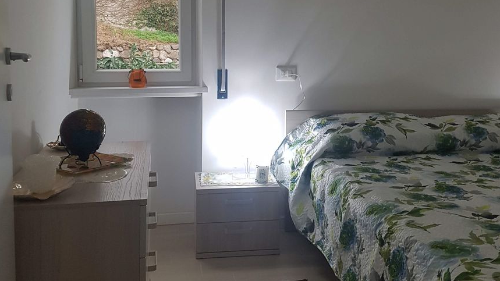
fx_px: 504
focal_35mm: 38
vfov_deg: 30.8
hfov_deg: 52.8
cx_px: 250
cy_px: 77
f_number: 1.7
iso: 125
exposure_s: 1/50
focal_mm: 4.2
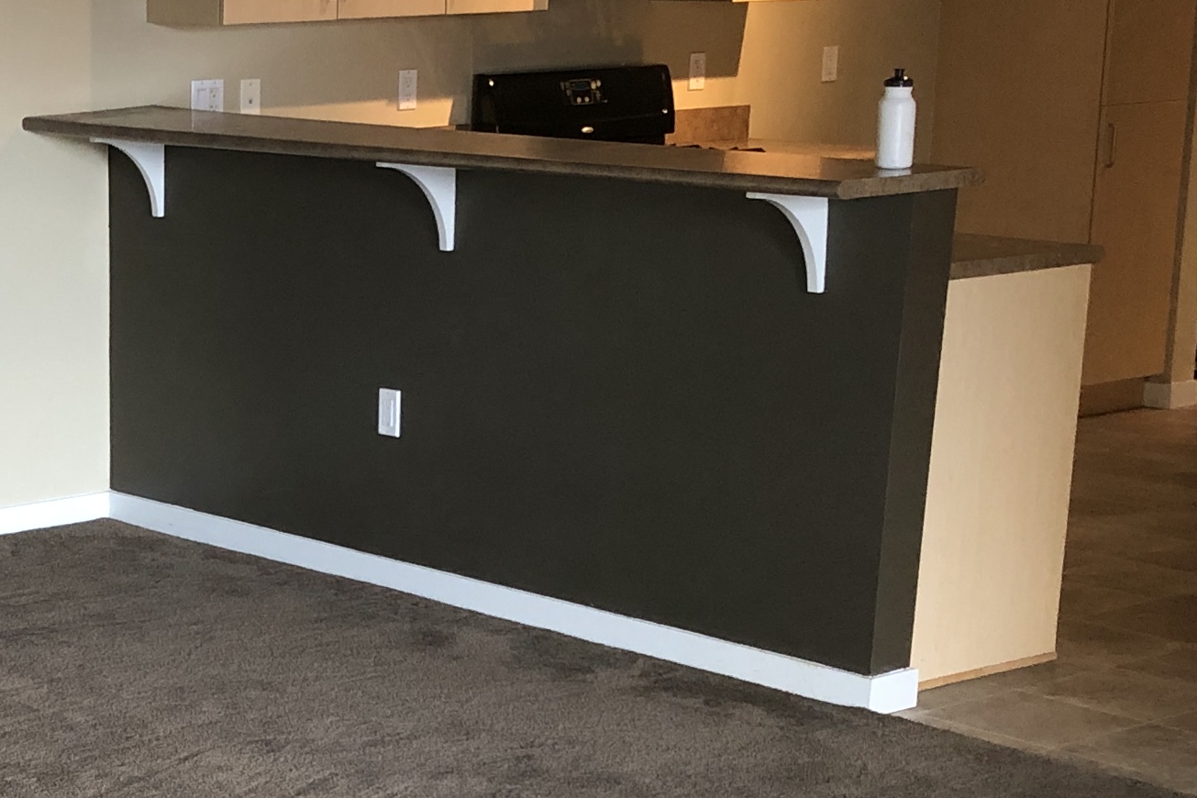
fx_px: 2992
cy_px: 727
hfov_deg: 22.0
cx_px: 72
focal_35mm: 90
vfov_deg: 15.0
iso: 40
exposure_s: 1/15
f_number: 1.8
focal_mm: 3.99
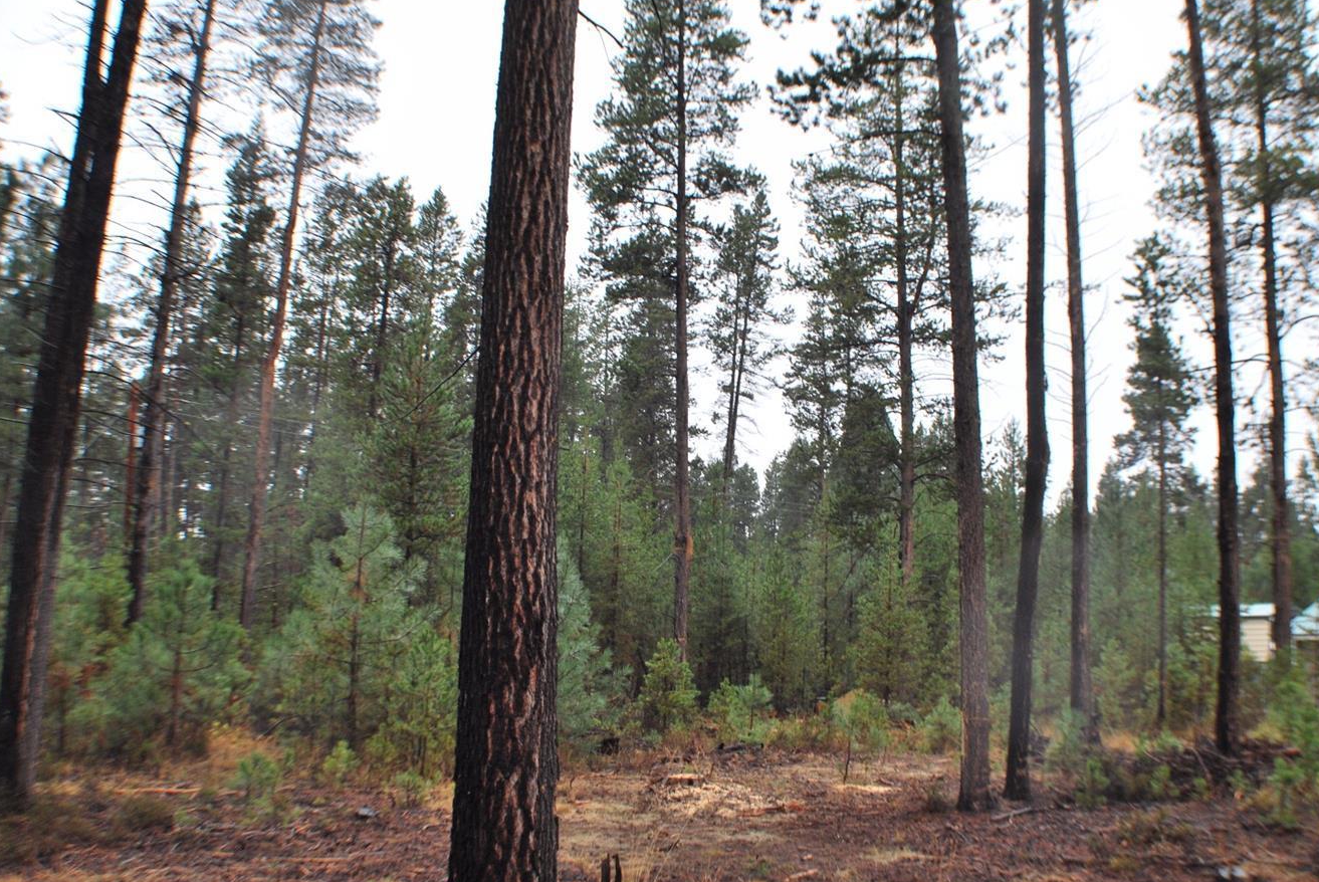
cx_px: 715
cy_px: 430
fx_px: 1760
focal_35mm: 48
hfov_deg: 41.0
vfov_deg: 28.1
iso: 200
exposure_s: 1/100
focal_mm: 28
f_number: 5
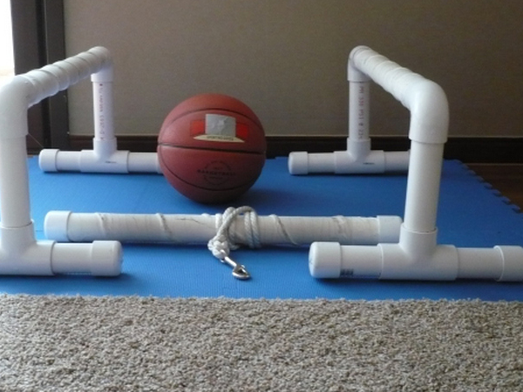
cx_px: 214
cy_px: 159
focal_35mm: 48
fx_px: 725
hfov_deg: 39.5
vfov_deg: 30.2
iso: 400
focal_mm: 6
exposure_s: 1/13
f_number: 2.9
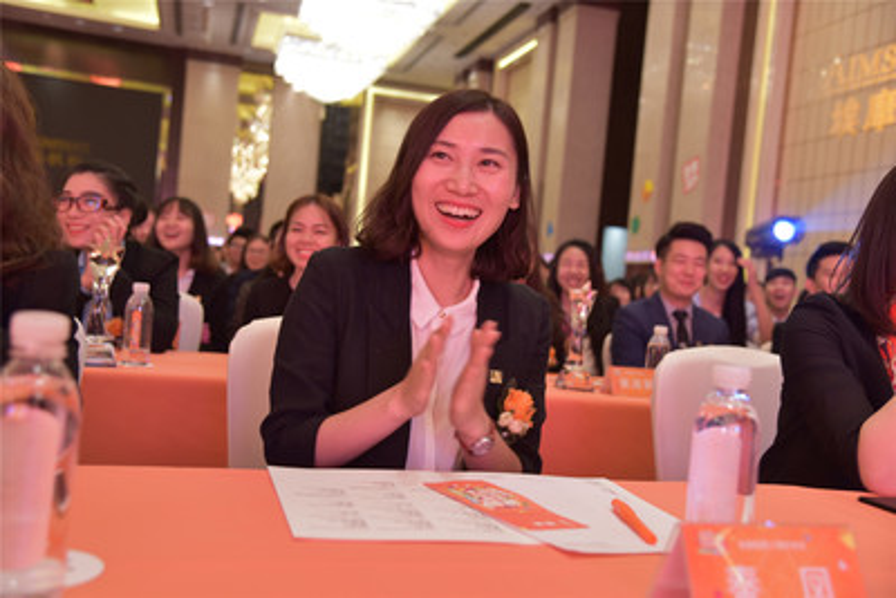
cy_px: 299
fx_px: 946
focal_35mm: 38
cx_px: 448
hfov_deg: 50.7
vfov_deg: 35.1
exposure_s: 1/60
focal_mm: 38
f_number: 4
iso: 1000
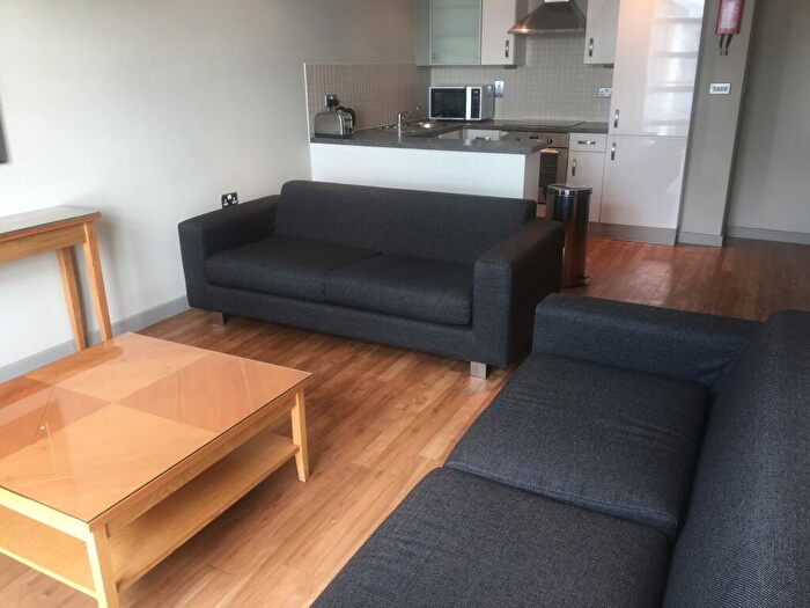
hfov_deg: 61.7
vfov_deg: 48.2
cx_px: 405
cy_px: 304
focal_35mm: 29
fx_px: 679
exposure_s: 1/33
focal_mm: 4.15
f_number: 2.2
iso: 32
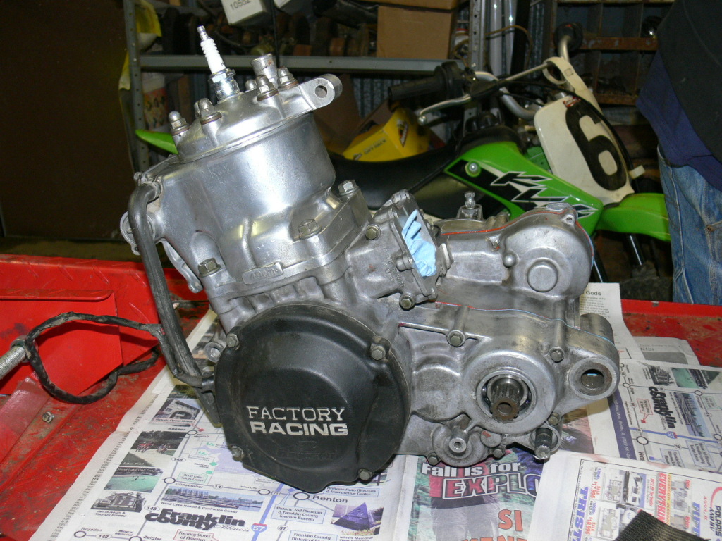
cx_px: 361
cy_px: 270
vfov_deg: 38.7
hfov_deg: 50.1
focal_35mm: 37
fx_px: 772
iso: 100
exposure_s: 1/40
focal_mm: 7.8
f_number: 2.8
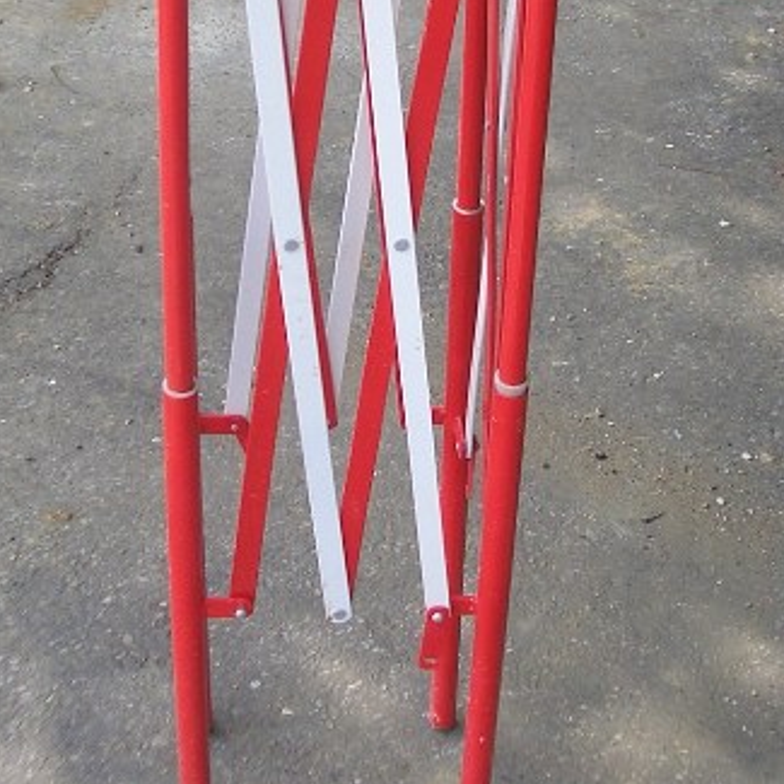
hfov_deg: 23.7
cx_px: 400
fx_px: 1871
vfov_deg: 23.5
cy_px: 251
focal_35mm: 73
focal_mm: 5.8
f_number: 2.6
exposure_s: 1/320
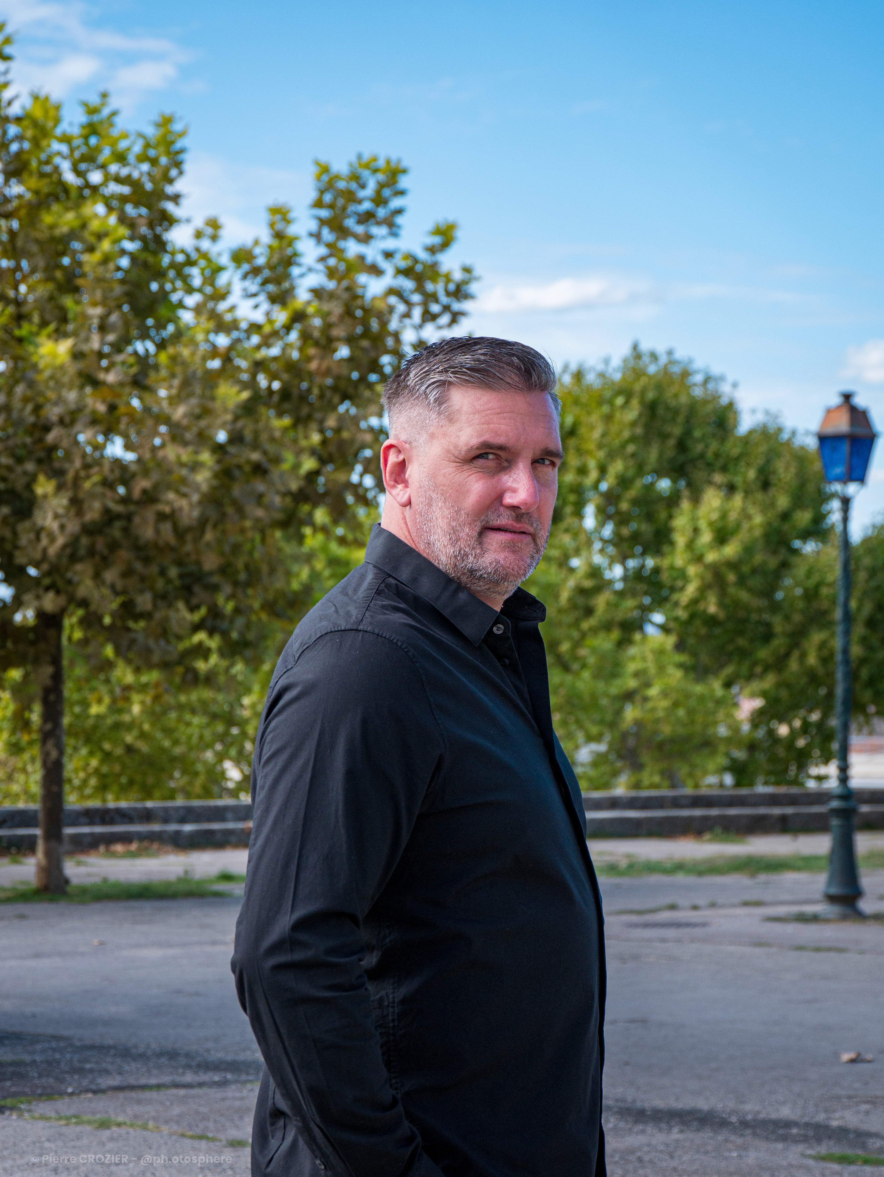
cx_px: 442
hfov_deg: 16.1
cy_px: 588
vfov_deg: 21.3
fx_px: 3130
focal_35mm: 92
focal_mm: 46
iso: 200
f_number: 5
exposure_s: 1/500
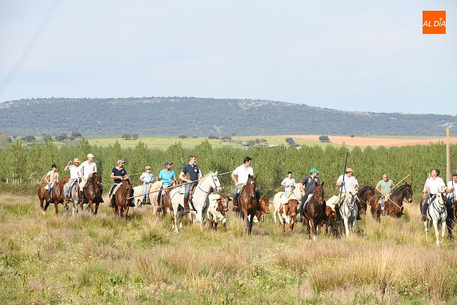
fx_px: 2539
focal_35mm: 200
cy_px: 152
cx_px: 228
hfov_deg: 10.3
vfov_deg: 6.9
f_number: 9
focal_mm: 200
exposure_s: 1/250
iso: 200
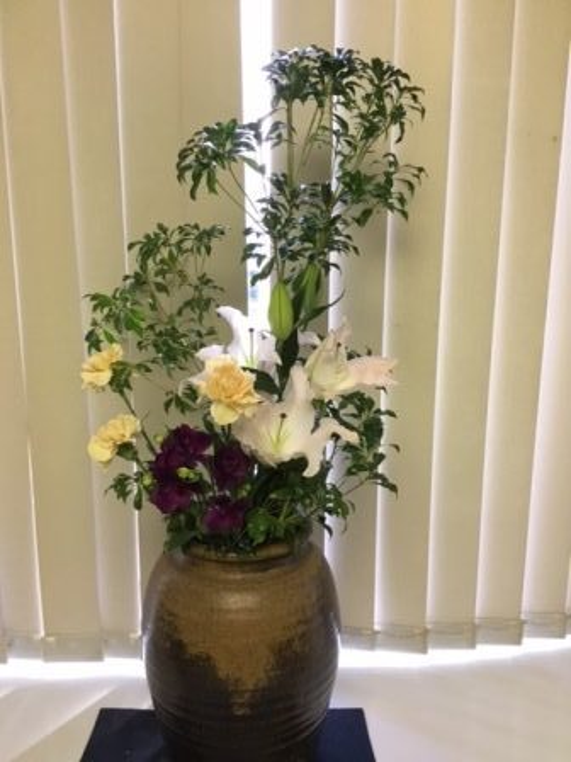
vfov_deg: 58.4
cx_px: 286
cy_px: 381
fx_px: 682
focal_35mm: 31
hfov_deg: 45.4
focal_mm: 3.3
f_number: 2.4
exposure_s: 1/30
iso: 125
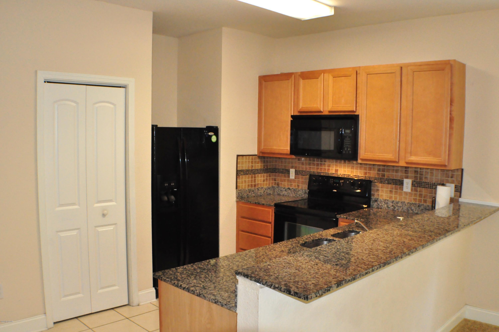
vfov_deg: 34.1
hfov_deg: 49.6
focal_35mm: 39
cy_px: 166
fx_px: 540
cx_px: 250
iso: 2500
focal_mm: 26
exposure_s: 1/60
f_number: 8
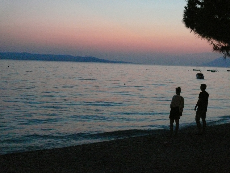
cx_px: 115
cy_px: 86
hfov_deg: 39.7
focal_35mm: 48
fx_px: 319
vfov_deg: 30.3
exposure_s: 1/13
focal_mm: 10.2
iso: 800
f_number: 3.2
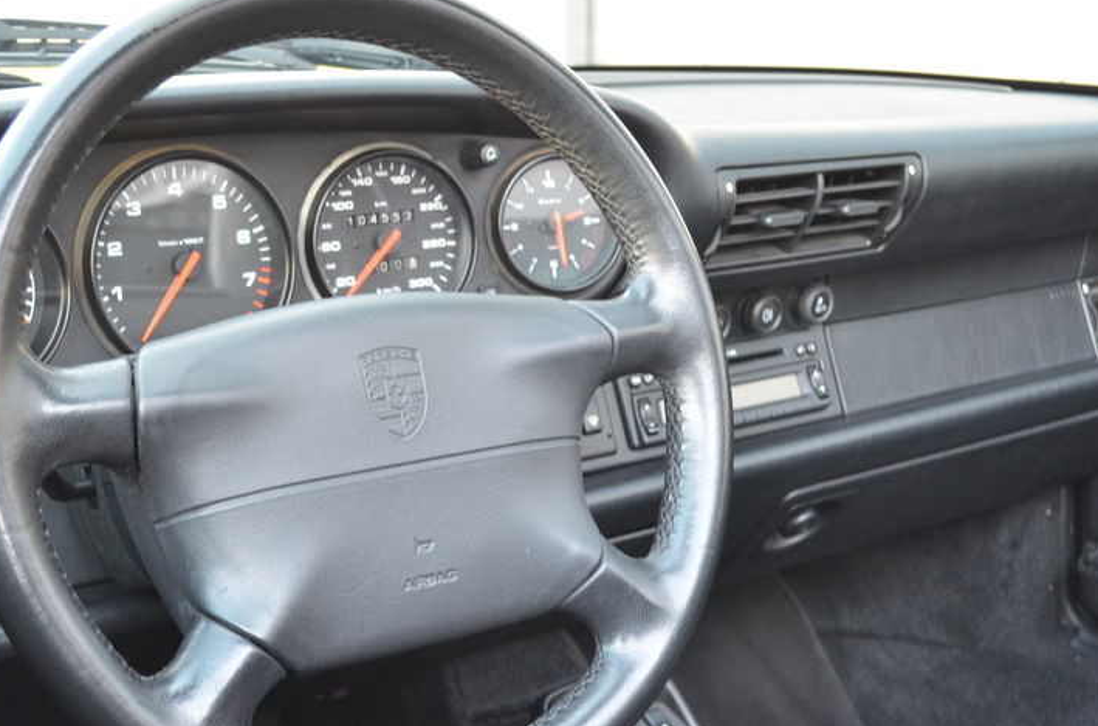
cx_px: 426
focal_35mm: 52
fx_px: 1582
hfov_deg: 38.1
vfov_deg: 25.8
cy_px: 440
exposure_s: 1/30
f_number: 4
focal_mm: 24
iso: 900
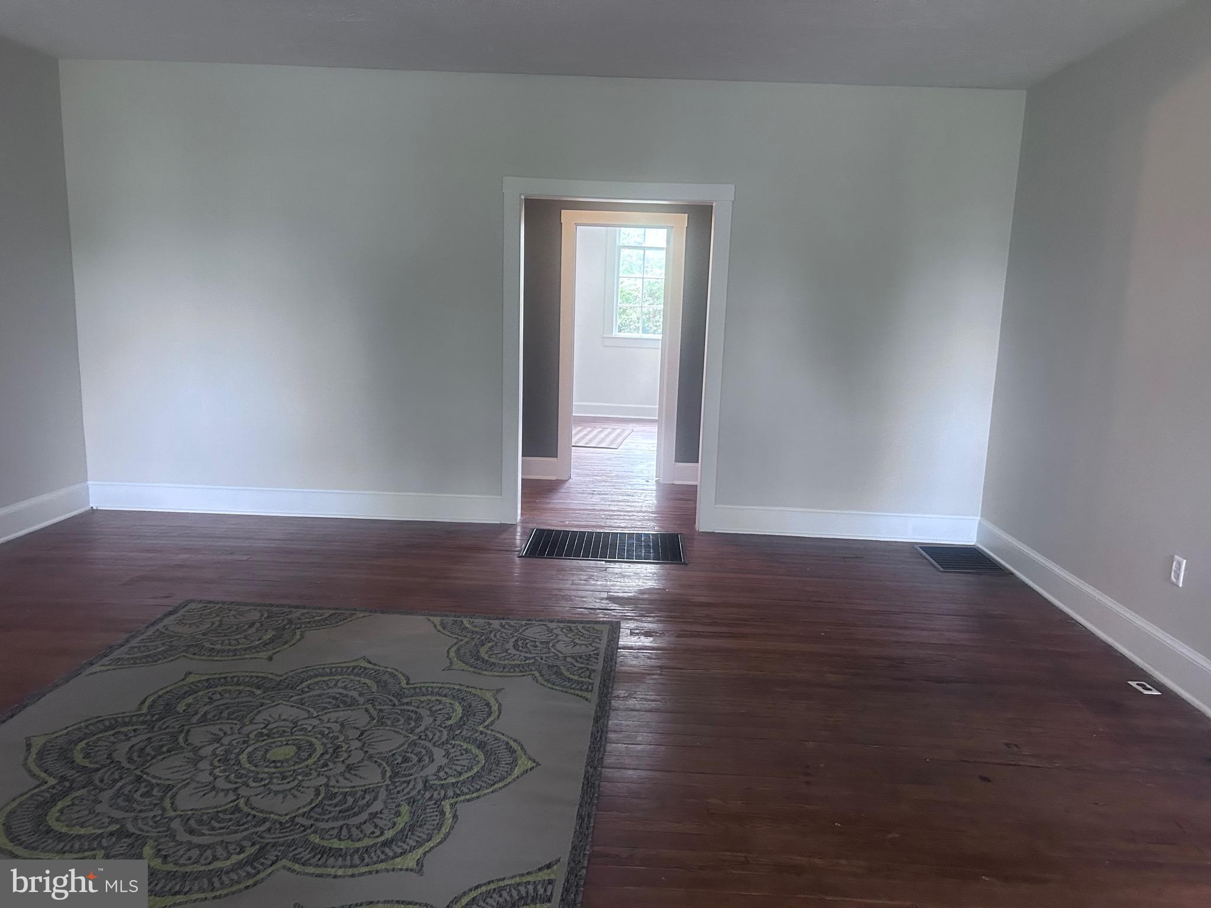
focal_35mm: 26
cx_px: 606
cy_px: 454
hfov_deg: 67.3
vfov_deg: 53.1
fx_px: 910
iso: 250
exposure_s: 1/60
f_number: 1.5
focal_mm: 5.7
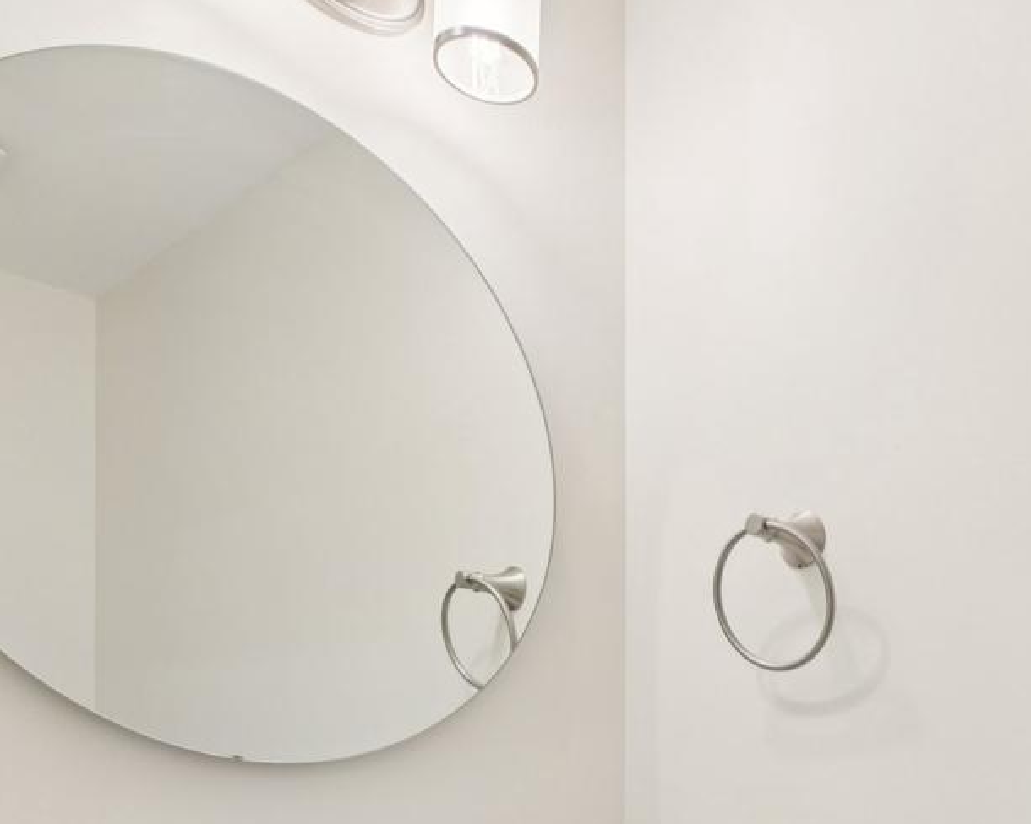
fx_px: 946
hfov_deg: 53.7
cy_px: 778
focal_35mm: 31
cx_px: 810
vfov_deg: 42.2
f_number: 8
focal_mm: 14
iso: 100
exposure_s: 1/30
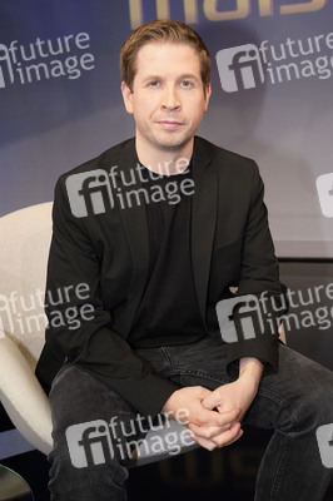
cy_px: 250
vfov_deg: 54.5
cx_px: 166
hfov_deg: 37.8
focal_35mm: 35
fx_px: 486
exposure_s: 1/125
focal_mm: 35
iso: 2000
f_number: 5.6
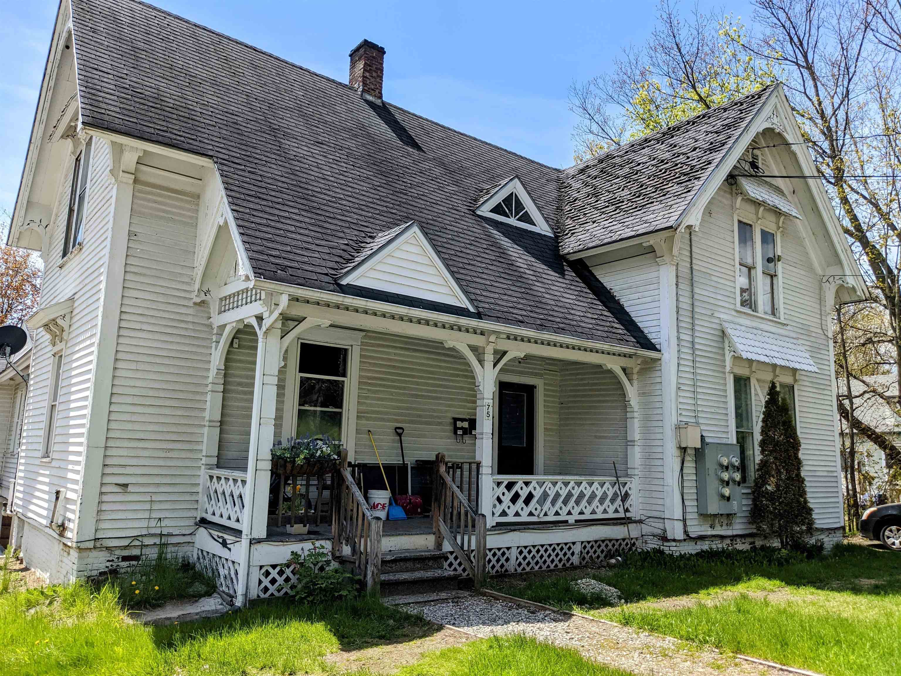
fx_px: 703
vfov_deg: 51.4
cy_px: 338
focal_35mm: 27
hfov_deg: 65.3
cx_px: 450
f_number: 1.73
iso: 58
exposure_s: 1/2611
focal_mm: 4.38
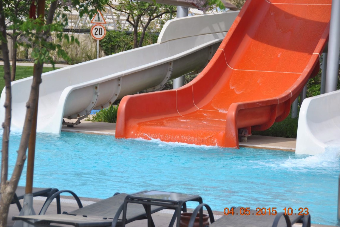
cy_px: 114
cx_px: 170
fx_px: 1284
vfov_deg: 10.1
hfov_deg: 15.1
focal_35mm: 136
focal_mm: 90
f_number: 5.6
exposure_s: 1/500
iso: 110
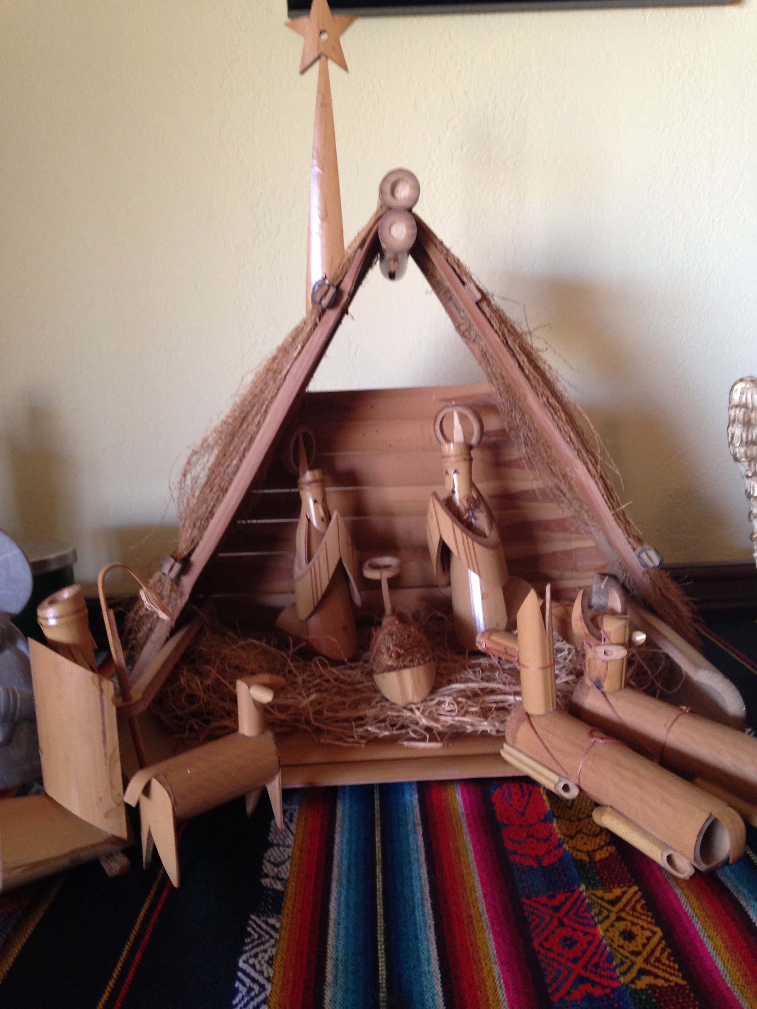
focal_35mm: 33
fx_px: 962
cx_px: 378
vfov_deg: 55.4
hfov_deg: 42.9
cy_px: 504
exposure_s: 1/20
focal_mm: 4.12
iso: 160
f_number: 2.4
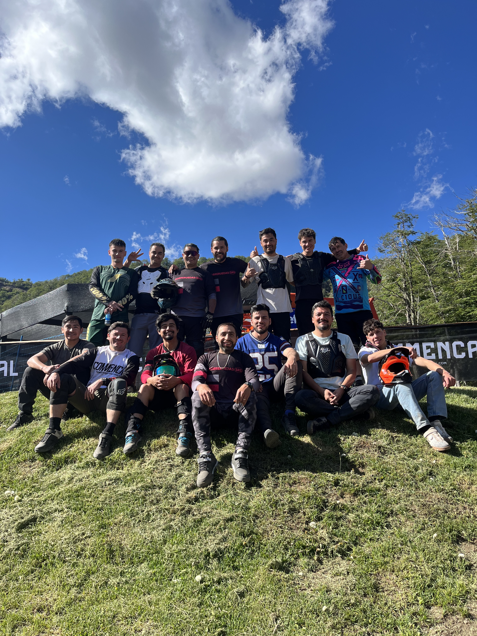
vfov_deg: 67.3
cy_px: 318
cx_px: 238
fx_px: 478
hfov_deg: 53.1
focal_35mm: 26
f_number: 1.6
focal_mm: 5.1
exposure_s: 1/2137
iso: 50
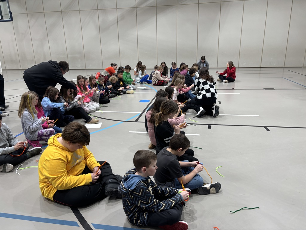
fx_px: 230
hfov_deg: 67.3
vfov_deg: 53.1
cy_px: 115
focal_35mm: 26
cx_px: 153
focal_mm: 5.96
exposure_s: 1/60
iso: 100
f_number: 1.6
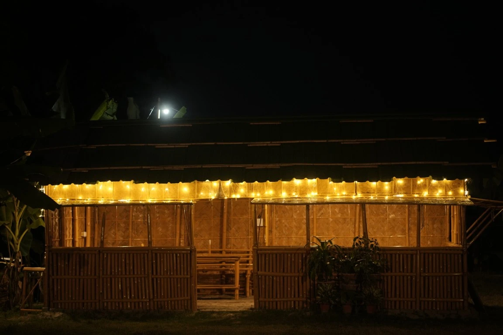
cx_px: 252
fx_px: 1188
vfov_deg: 16.1
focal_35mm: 85
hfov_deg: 23.9
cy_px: 168
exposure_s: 1/125
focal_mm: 85
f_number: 1.8
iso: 1250
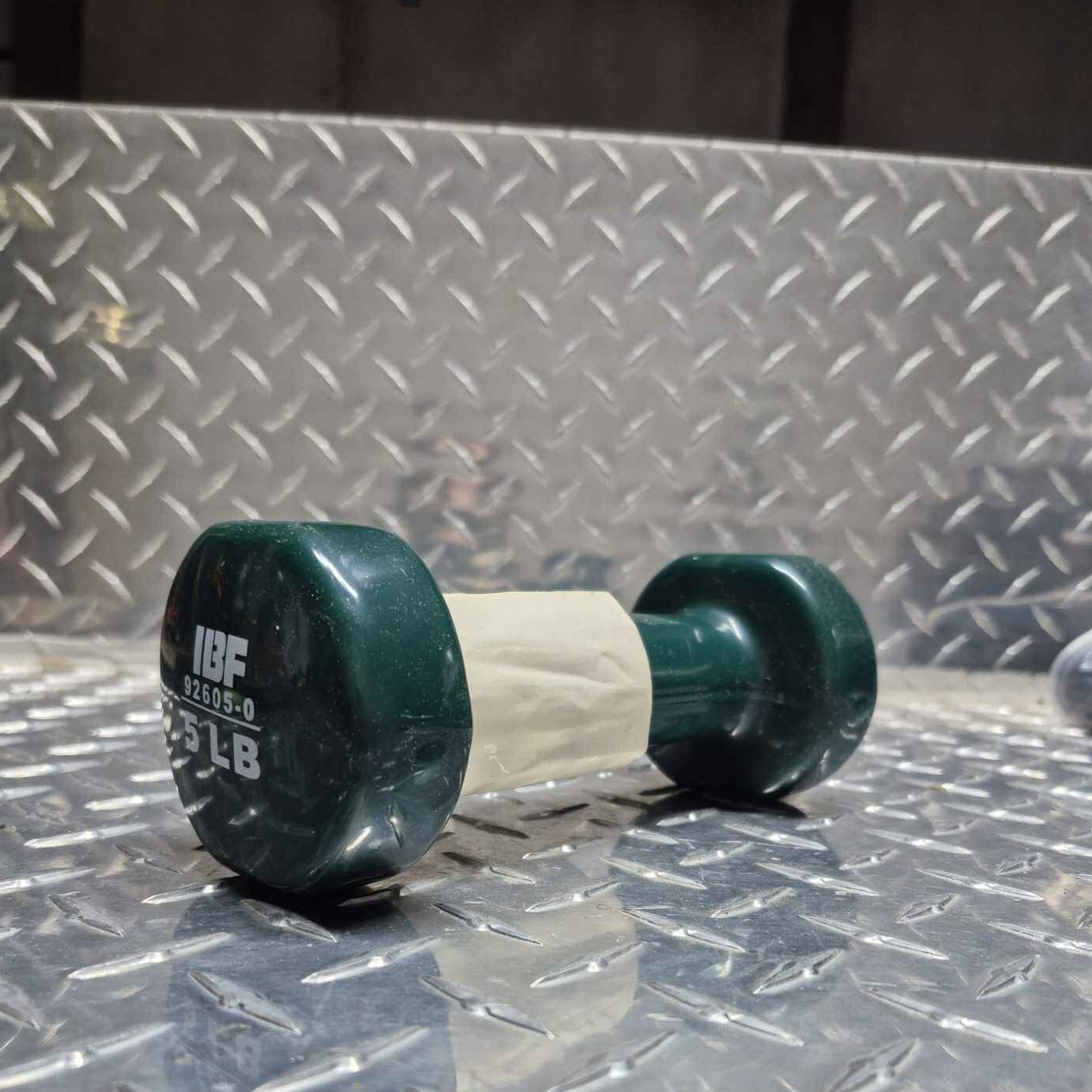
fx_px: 999
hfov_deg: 57.3
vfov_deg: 55.8
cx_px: 530
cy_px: 750
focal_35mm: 28
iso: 100
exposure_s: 1/120
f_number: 1.8
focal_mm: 5.4
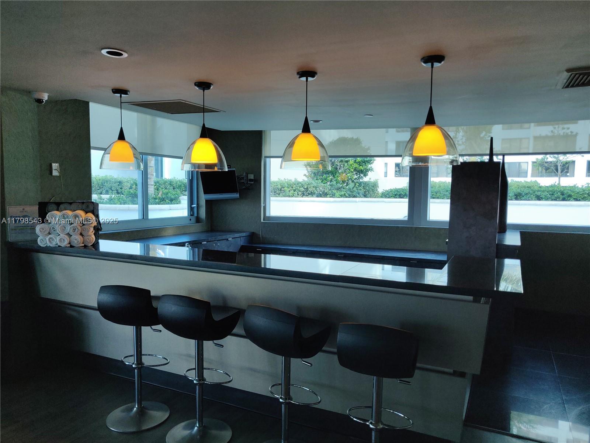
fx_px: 426
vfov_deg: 54.9
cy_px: 222
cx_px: 295
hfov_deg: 69.4
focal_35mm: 25
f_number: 1.7
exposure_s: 1/100
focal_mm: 4.25
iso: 160
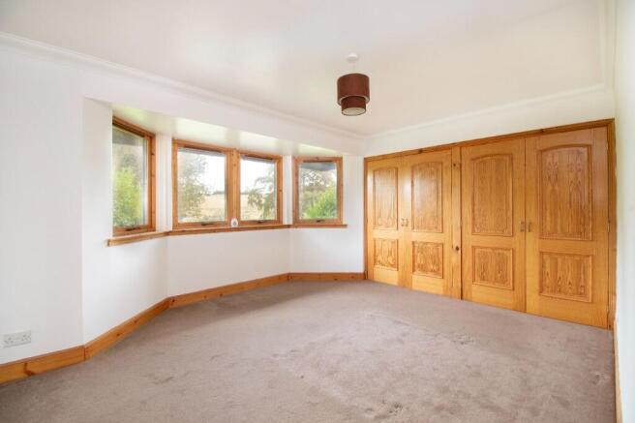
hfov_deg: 100.4
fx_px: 265
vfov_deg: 77.3
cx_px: 318
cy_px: 212
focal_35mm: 15
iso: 250
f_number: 8
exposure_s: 1/3
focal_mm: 10
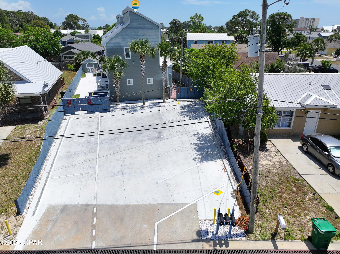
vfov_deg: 56.8
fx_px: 236
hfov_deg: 71.6
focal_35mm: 24
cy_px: 127
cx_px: 170
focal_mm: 12.29
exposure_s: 1/2500
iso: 130
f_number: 2.8
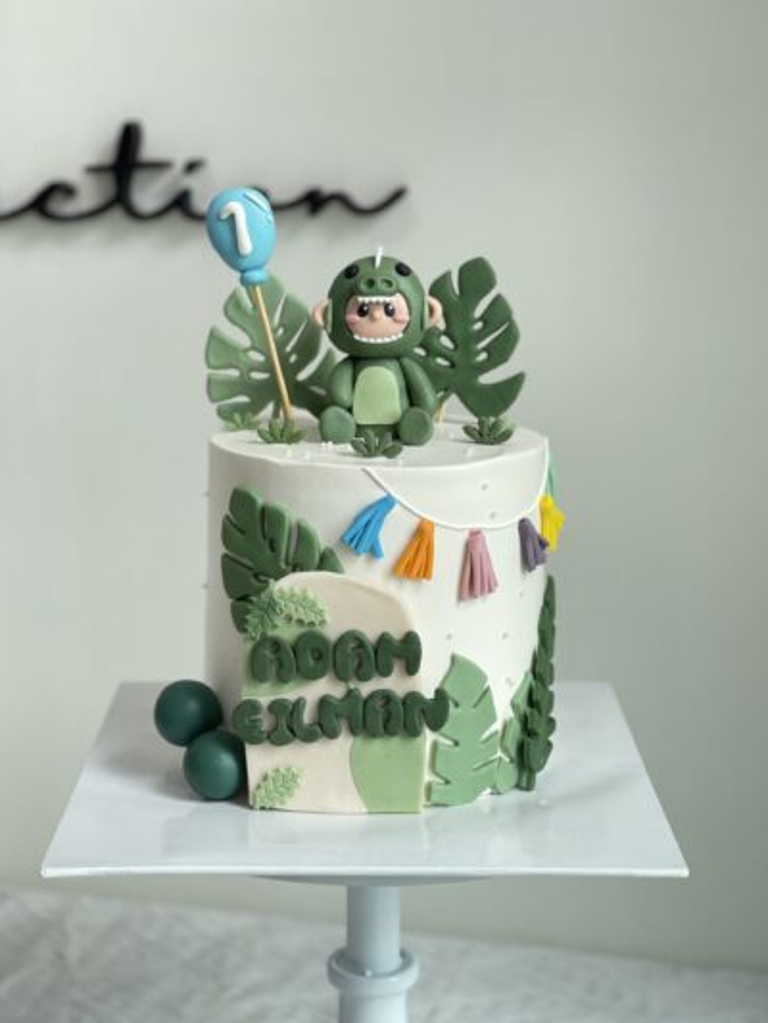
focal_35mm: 64
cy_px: 512
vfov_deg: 30.3
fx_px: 1892
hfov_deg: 22.9
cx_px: 384
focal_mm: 7.5
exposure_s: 1/100
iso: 40
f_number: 2.2
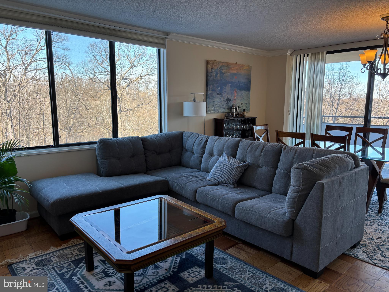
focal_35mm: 26
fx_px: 292
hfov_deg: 67.3
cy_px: 146
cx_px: 194
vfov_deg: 53.1
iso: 40
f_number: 1.6
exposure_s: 1/158
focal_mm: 5.96
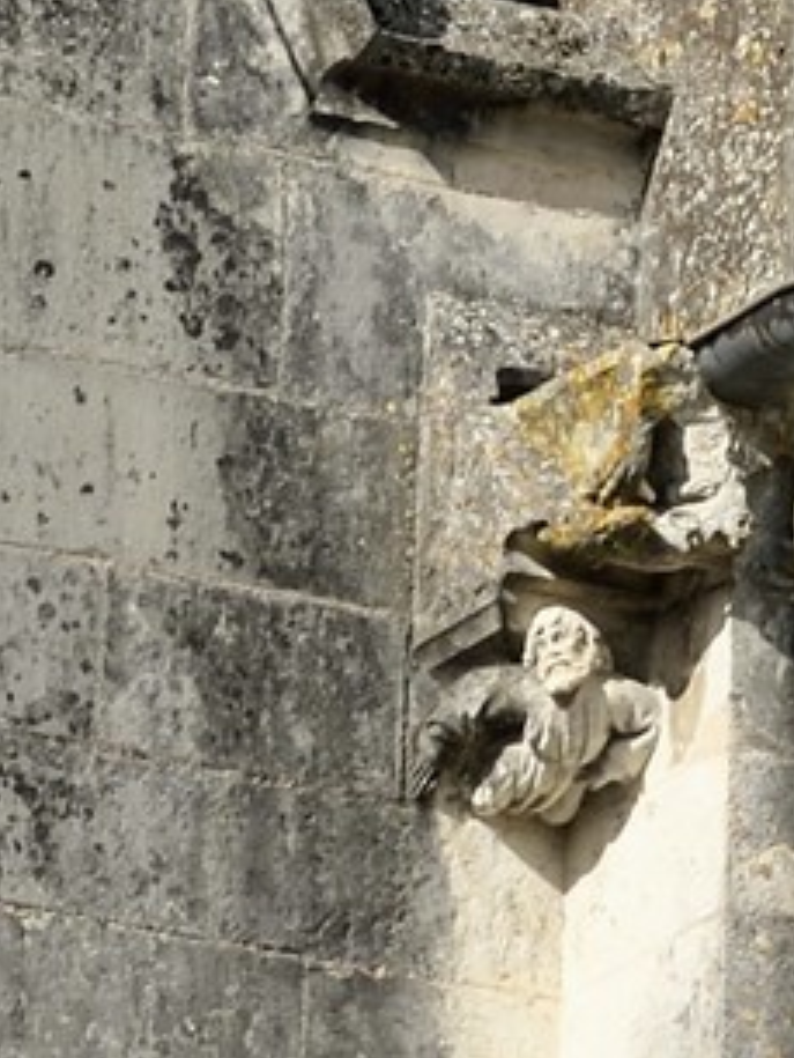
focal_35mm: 417
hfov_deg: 3.6
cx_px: 1272
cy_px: -2092
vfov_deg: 4.6
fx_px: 12744
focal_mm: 55
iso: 200
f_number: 13
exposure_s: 1/250
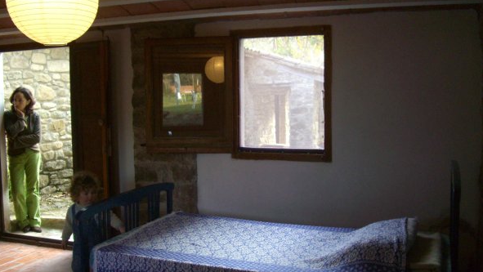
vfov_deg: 28.3
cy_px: 155
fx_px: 538
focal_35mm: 42
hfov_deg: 48.3
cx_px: 242
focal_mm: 7.9
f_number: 2.8
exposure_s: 1/100
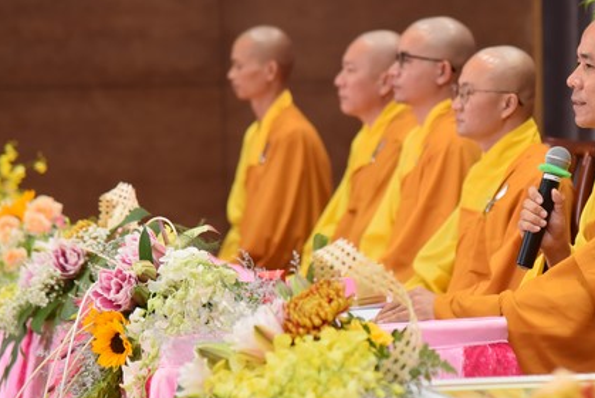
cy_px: 156
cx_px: 402
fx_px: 3076
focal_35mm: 186
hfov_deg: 11.0
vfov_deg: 7.4
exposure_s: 1/160
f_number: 4
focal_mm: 120
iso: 1000
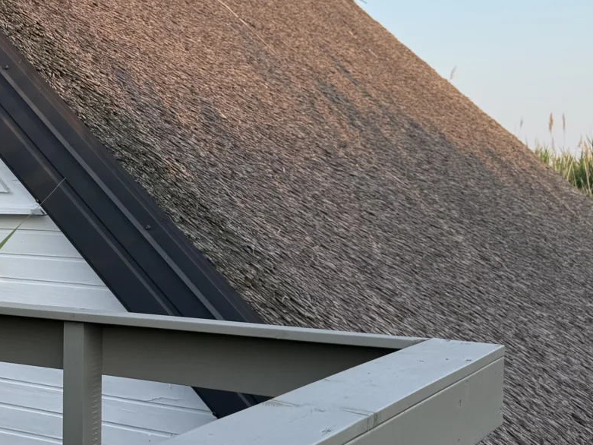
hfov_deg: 30.3
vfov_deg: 24.8
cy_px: 170
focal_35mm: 59
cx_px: -9
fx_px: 1011
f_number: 1.78
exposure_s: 1/849
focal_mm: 6.76
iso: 80
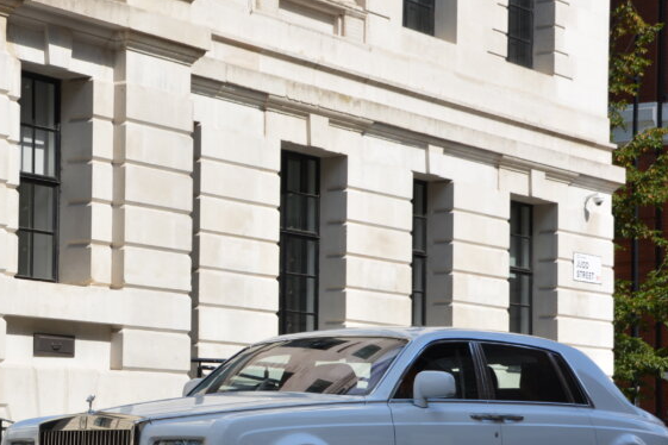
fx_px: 2134
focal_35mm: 115
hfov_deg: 17.7
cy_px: 309
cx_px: 196
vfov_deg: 11.9
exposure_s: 1/320
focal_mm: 42
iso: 100
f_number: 9
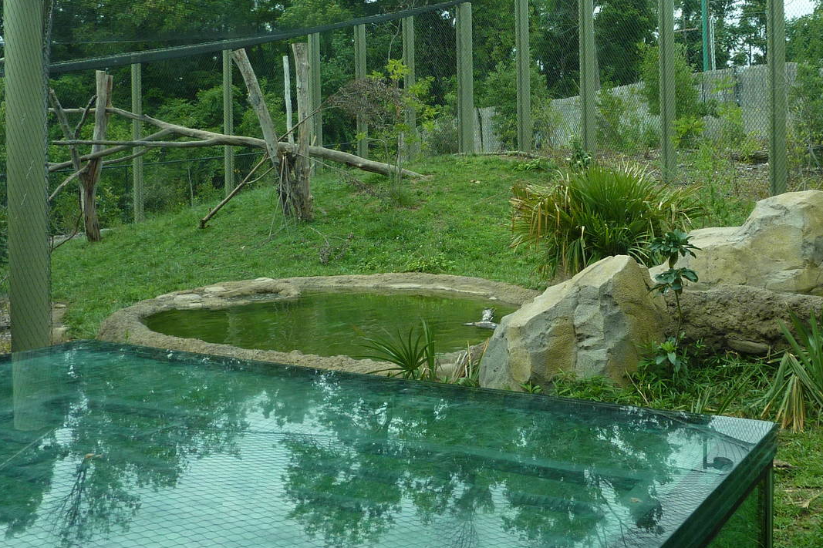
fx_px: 891
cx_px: 538
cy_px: 193
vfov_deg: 34.0
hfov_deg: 48.8
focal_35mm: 39
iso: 125
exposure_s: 1/500
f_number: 3.3
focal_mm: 4.1
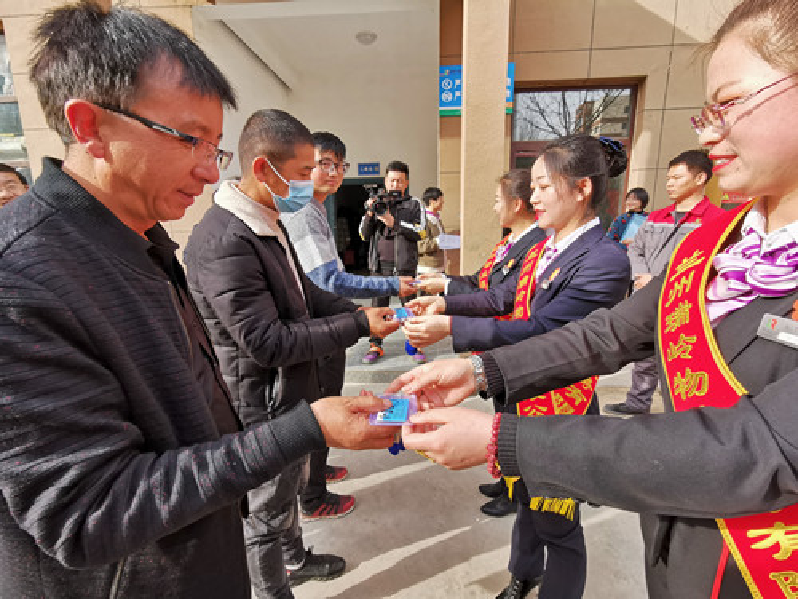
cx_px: 399
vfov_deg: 74.7
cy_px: 300
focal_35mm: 17
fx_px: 392
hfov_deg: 91.0
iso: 50
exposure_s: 1/203
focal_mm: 2.26
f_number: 2.2
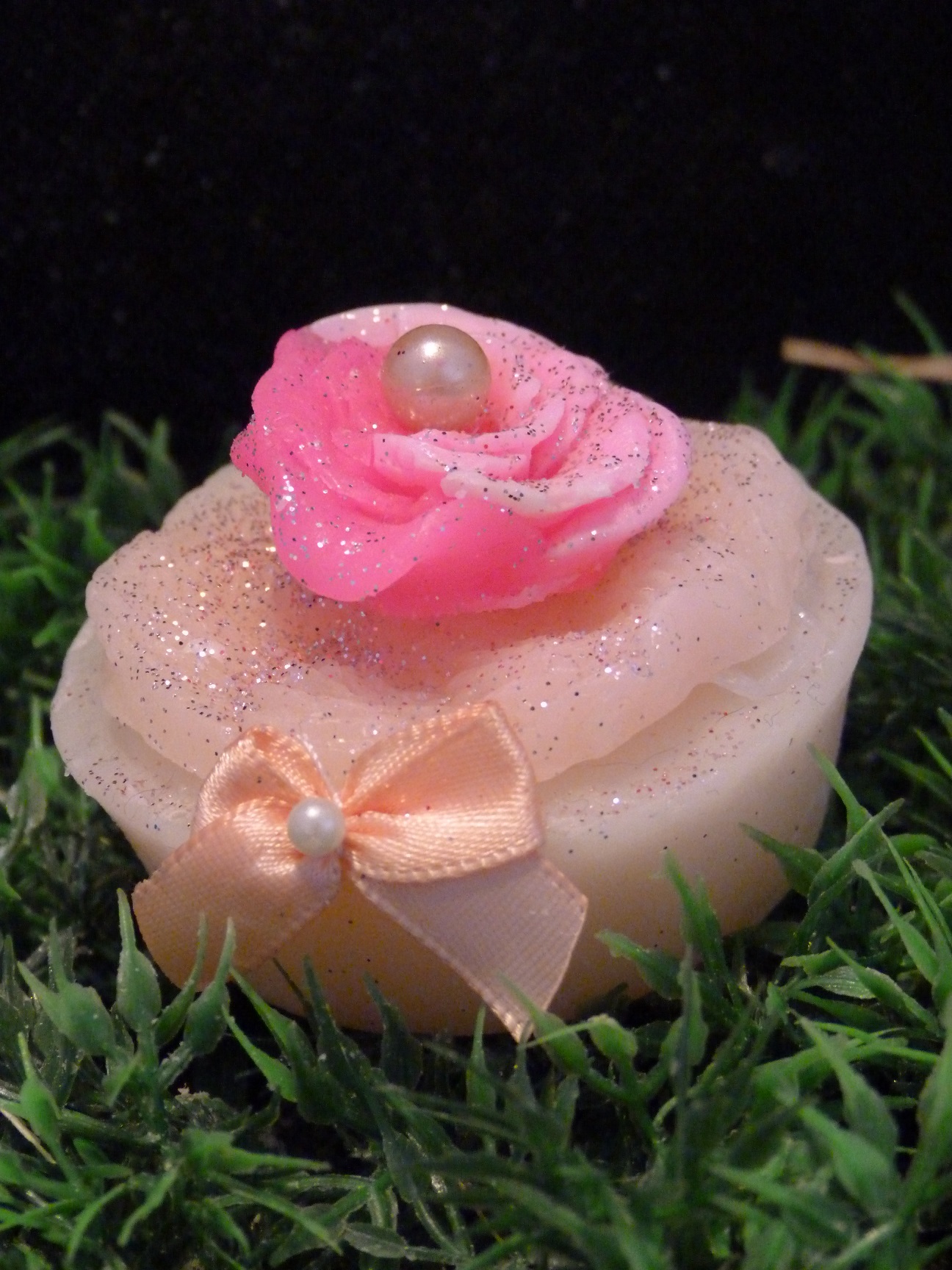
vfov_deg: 19.4
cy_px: 635
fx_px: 3704
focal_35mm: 101
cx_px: 476
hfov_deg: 14.6
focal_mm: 18.2
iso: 800
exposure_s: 1/15
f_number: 3.5
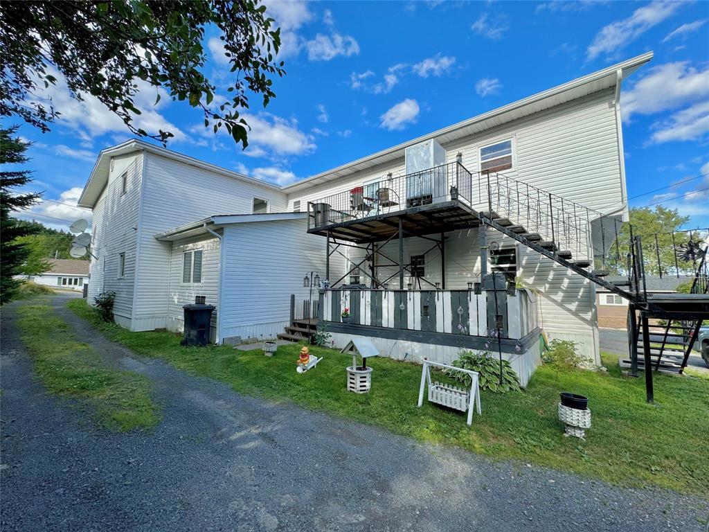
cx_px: 354
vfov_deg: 85.7
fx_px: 287
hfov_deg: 102.1
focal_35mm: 14
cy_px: 266
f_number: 2.2
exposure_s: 1/763
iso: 40
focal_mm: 2.22
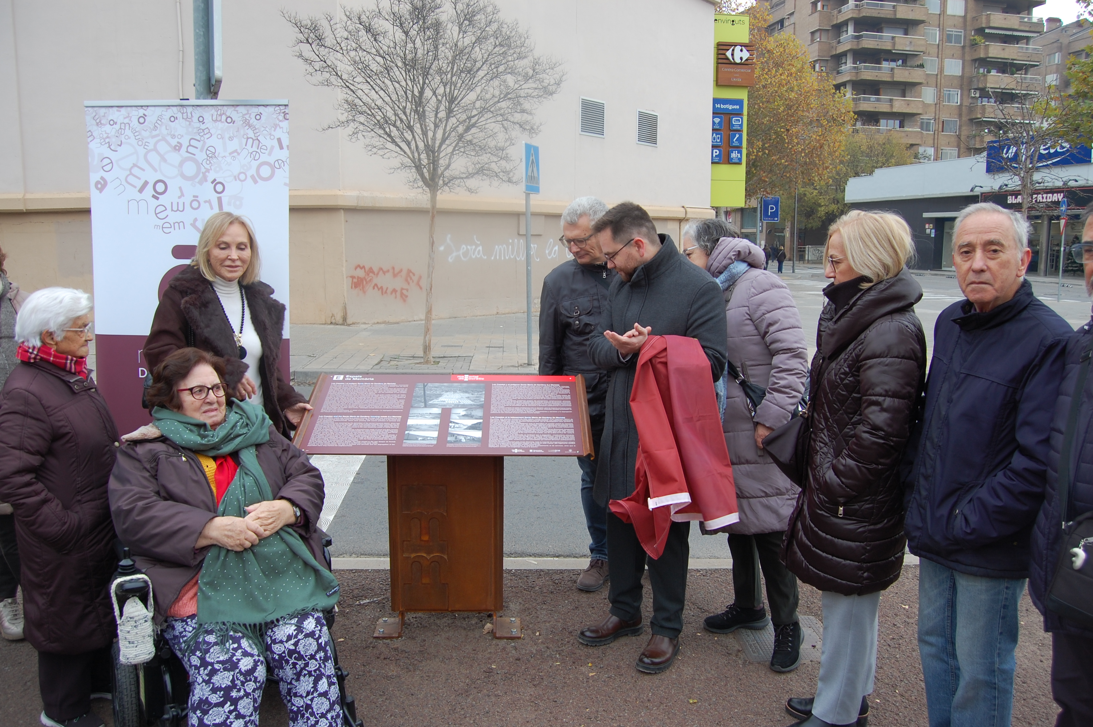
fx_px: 819
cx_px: 546
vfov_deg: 47.8
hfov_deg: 67.4
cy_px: 364
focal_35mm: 27
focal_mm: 18
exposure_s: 1/125
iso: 200
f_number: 5.6
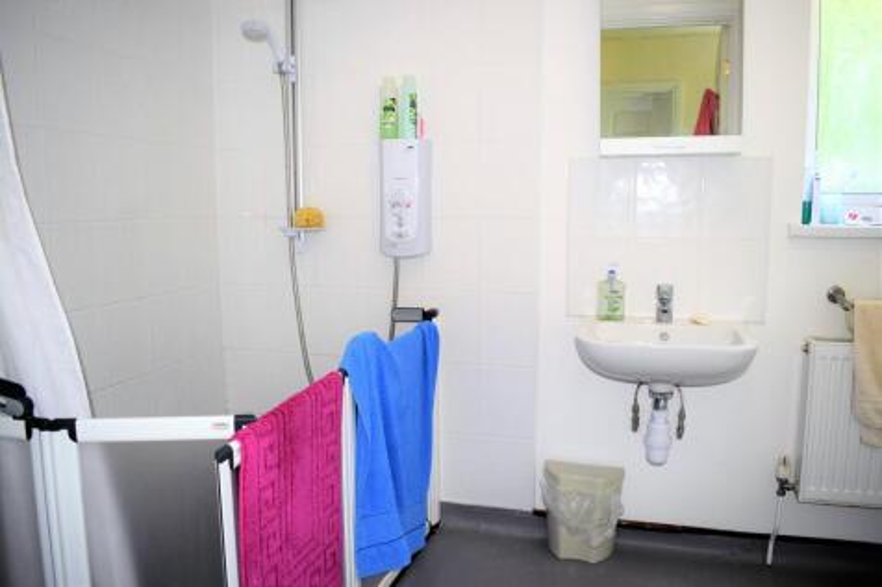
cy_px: 294
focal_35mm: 27
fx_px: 661
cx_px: 441
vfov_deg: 47.9
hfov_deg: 67.4
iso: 800
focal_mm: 18
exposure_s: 1/100
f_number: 4.5
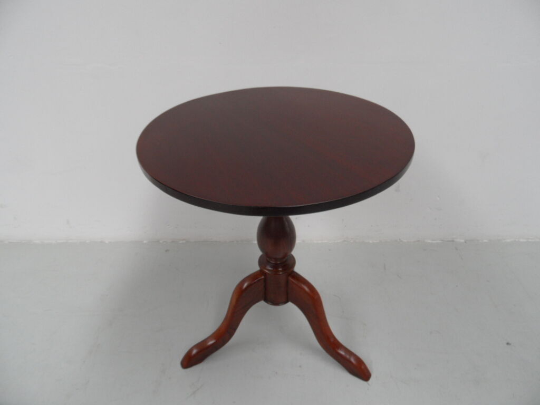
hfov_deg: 71.6
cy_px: 202
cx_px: 270
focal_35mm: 24
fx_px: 374
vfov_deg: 56.8
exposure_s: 1/90
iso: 100
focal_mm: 3.9
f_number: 3.2
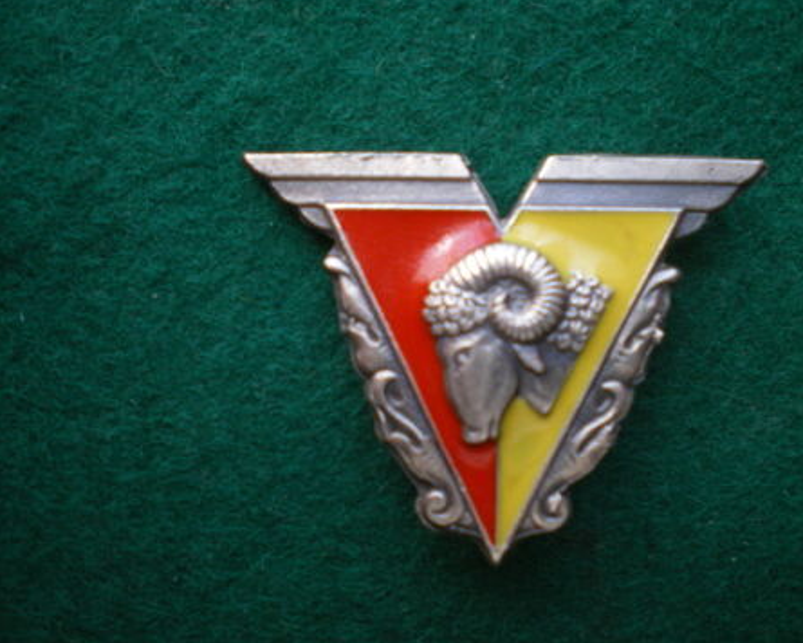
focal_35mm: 40
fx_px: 951
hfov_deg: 45.8
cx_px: 431
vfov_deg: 37.3
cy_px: 320
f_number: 3.1
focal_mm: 6.3
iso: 100
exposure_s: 1/50
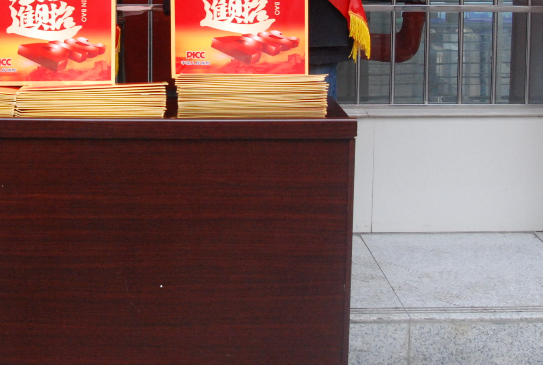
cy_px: 0
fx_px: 1209
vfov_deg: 16.8
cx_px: 134
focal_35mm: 80
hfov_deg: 25.0
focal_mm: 24
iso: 1000
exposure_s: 1/160
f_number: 6.3
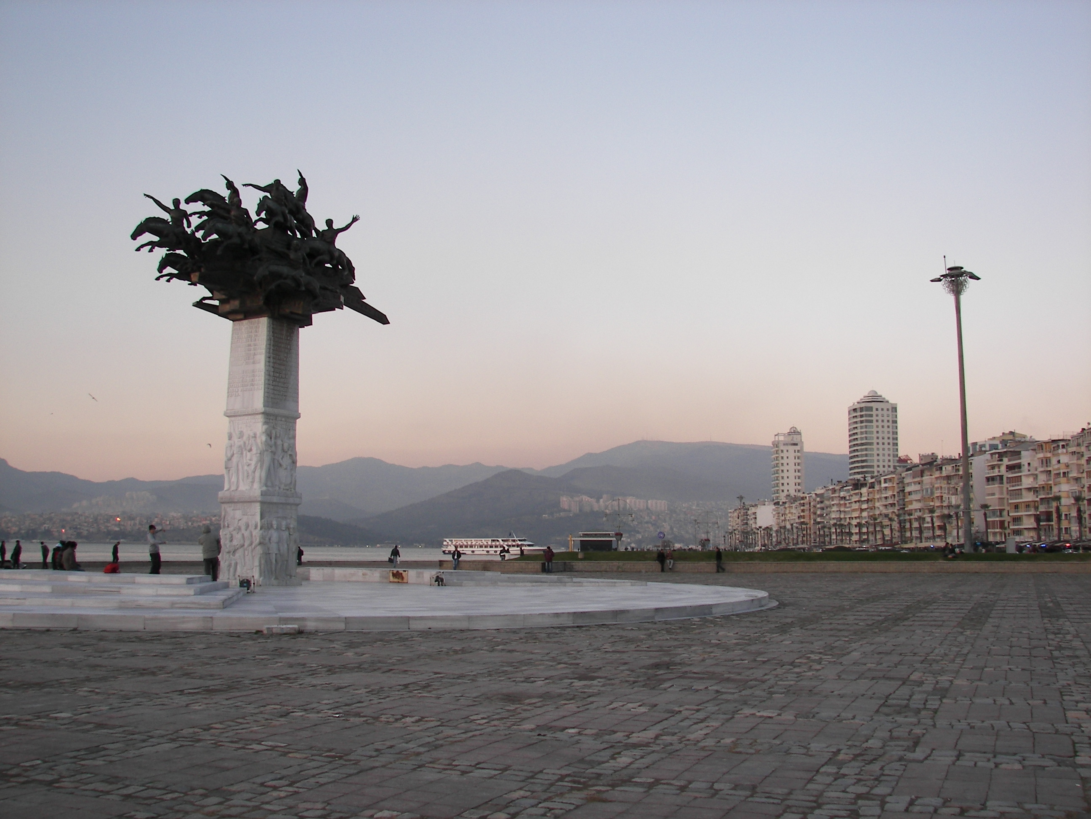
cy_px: 410
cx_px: 546
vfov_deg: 39.7
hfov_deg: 51.4
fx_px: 1135
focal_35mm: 36
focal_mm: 6
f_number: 2.8
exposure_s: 1/80
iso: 50
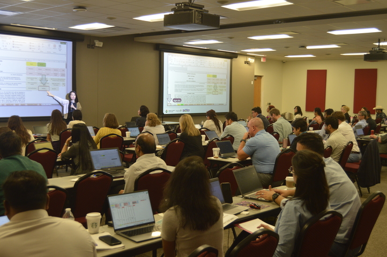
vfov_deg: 29.8
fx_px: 483
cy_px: 128
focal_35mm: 45
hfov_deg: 43.6
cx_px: 194
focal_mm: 30
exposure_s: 1/60
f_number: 4.2
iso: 560
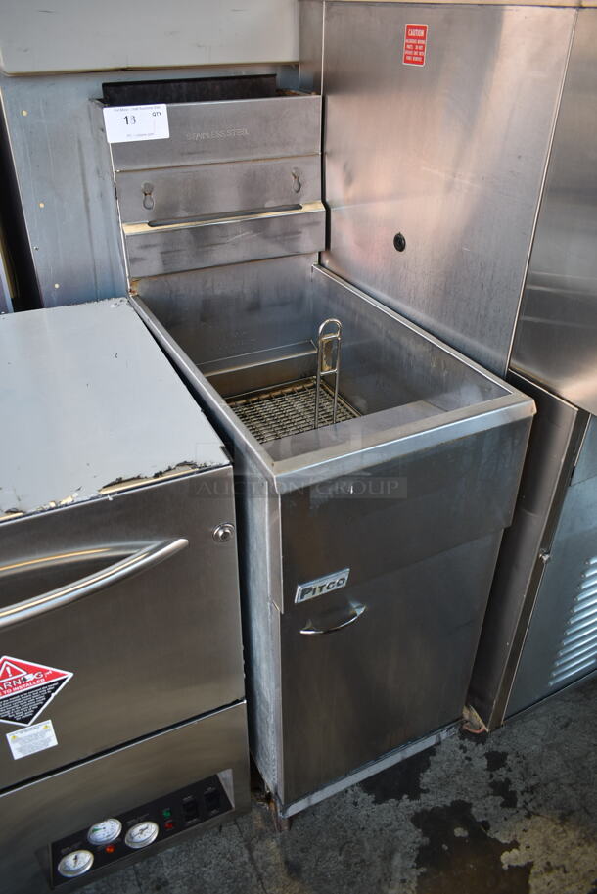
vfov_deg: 67.3
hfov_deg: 48.0
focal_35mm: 27
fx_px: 671
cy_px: 447
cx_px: 298
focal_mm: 18
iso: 160
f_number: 3.5
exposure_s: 1/30
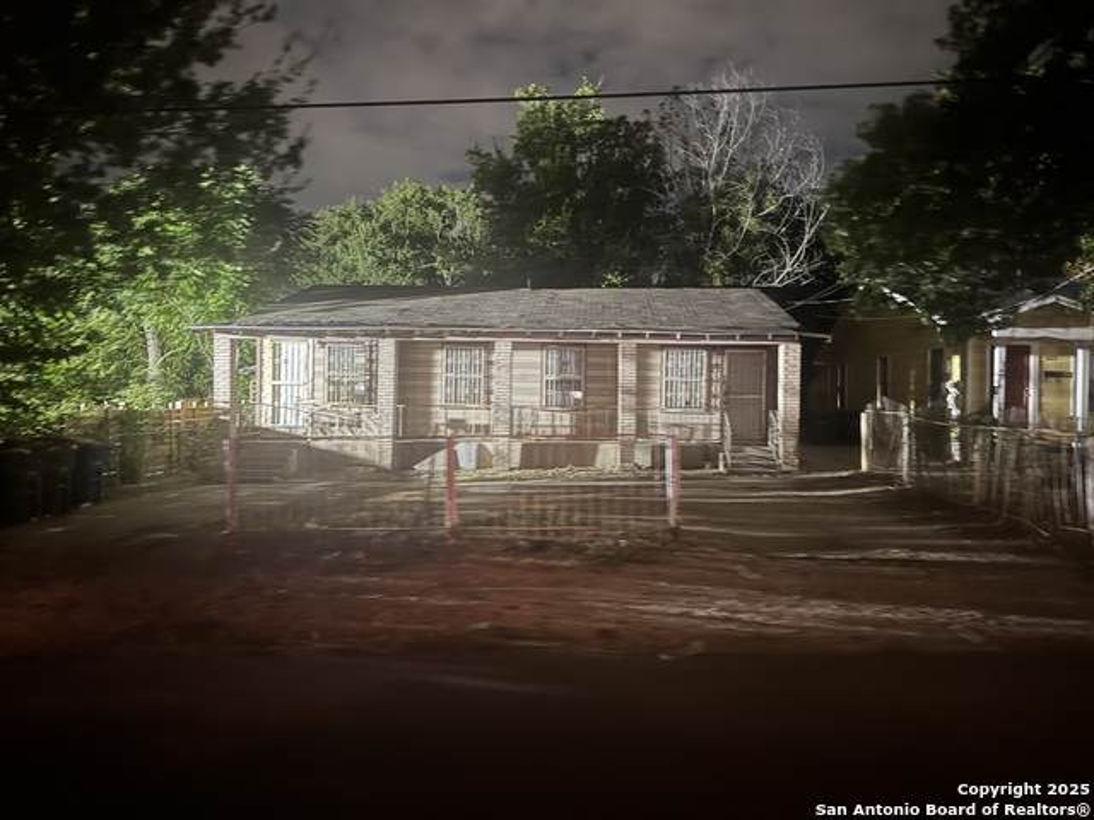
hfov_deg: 71.6
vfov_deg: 56.8
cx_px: 547
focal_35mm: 24
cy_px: 410
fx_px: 758
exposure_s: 1/9
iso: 1250
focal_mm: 6.76
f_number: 1.78
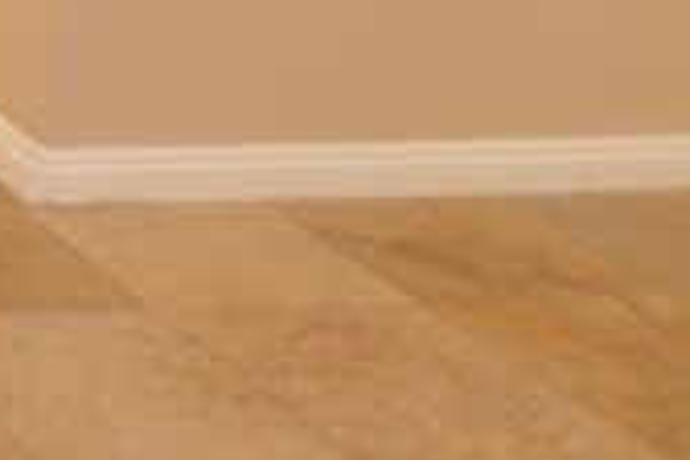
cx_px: -1074
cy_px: -62
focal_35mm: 97
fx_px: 1859
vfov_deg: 13.8
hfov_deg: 13.5
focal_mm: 10
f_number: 4
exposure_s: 1/60
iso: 400
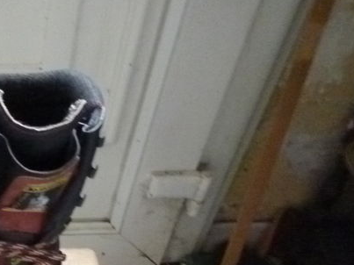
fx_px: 634
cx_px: -42
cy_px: 312
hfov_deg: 28.2
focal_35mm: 62
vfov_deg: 22.0
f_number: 2.8
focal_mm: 4.4
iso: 800
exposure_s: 1/30
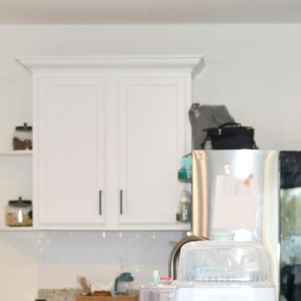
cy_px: 293
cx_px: 227
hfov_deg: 15.8
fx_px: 1082
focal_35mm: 110
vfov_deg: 15.6
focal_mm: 42
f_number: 4
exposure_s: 1/50
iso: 640
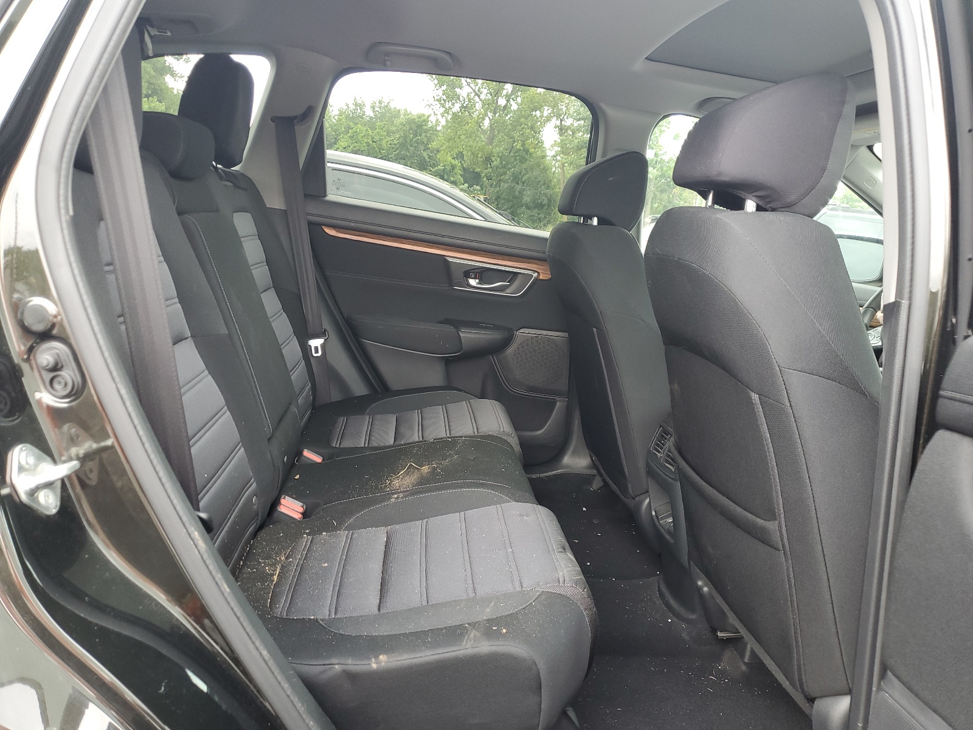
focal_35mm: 26
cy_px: 365
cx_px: 486
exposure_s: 1/120
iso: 61
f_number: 1.5
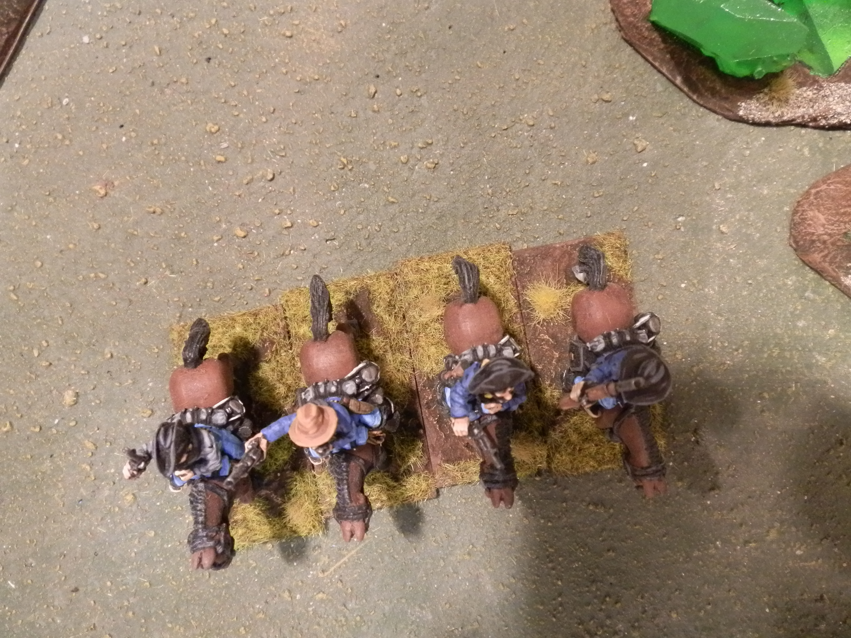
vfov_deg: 49.7
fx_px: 688
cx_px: 426
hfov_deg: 63.4
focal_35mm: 28
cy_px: 319
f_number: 3.1
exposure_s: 1/40
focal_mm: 5
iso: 400
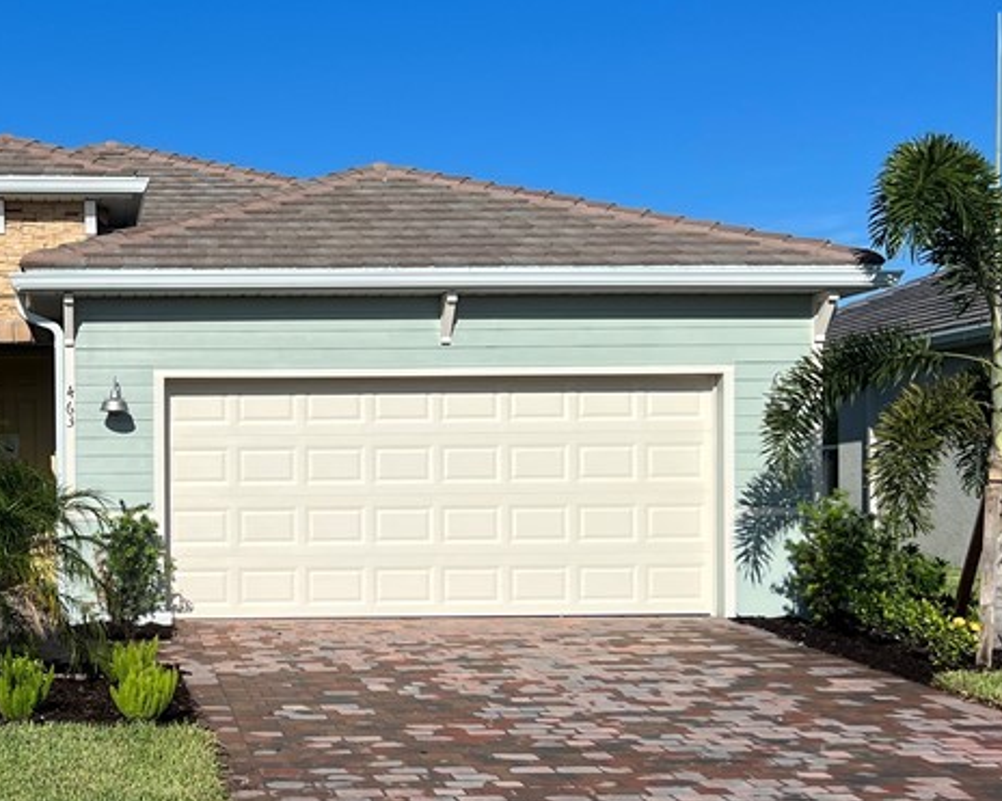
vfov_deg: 27.0
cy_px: 497
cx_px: 158
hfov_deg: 32.4
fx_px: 1660
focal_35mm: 56
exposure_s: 1/6993
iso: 50
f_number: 1.5
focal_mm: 5.7
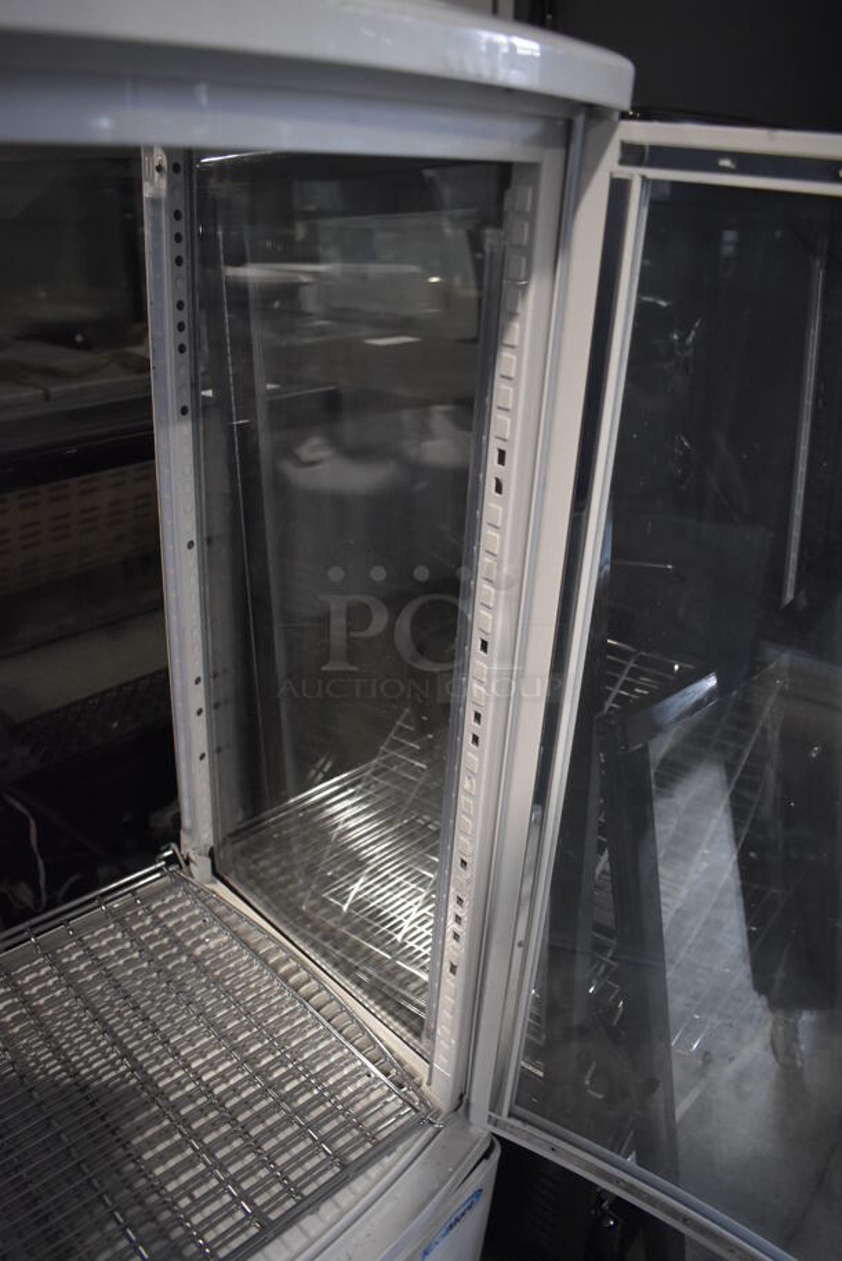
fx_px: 946
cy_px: 630
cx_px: 421
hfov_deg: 48.0
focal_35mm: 27
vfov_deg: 67.3
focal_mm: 18
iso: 2000
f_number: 3.5
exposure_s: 1/125
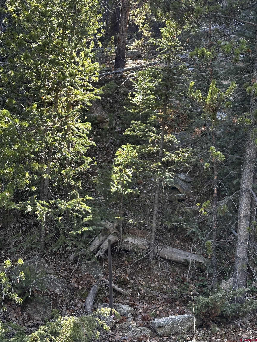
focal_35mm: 48
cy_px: 171
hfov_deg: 30.3
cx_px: 128
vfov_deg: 39.7
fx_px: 475
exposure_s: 1/121
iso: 64
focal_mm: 6.86
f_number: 1.78
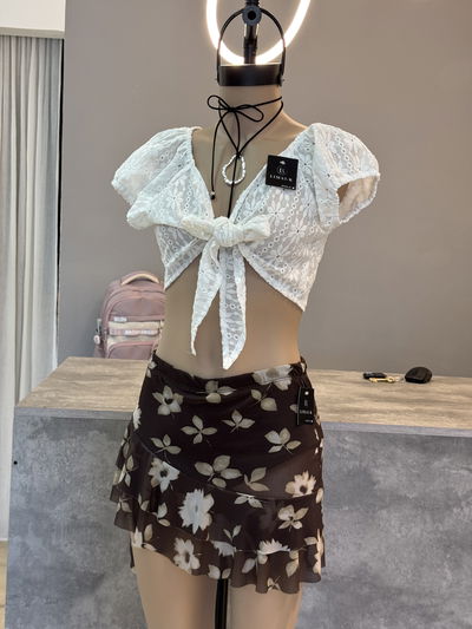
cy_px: 314
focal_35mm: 48
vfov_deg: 39.6
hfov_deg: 30.3
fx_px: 872
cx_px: 236
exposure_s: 1/100
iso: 80
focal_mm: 6.76
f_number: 1.78
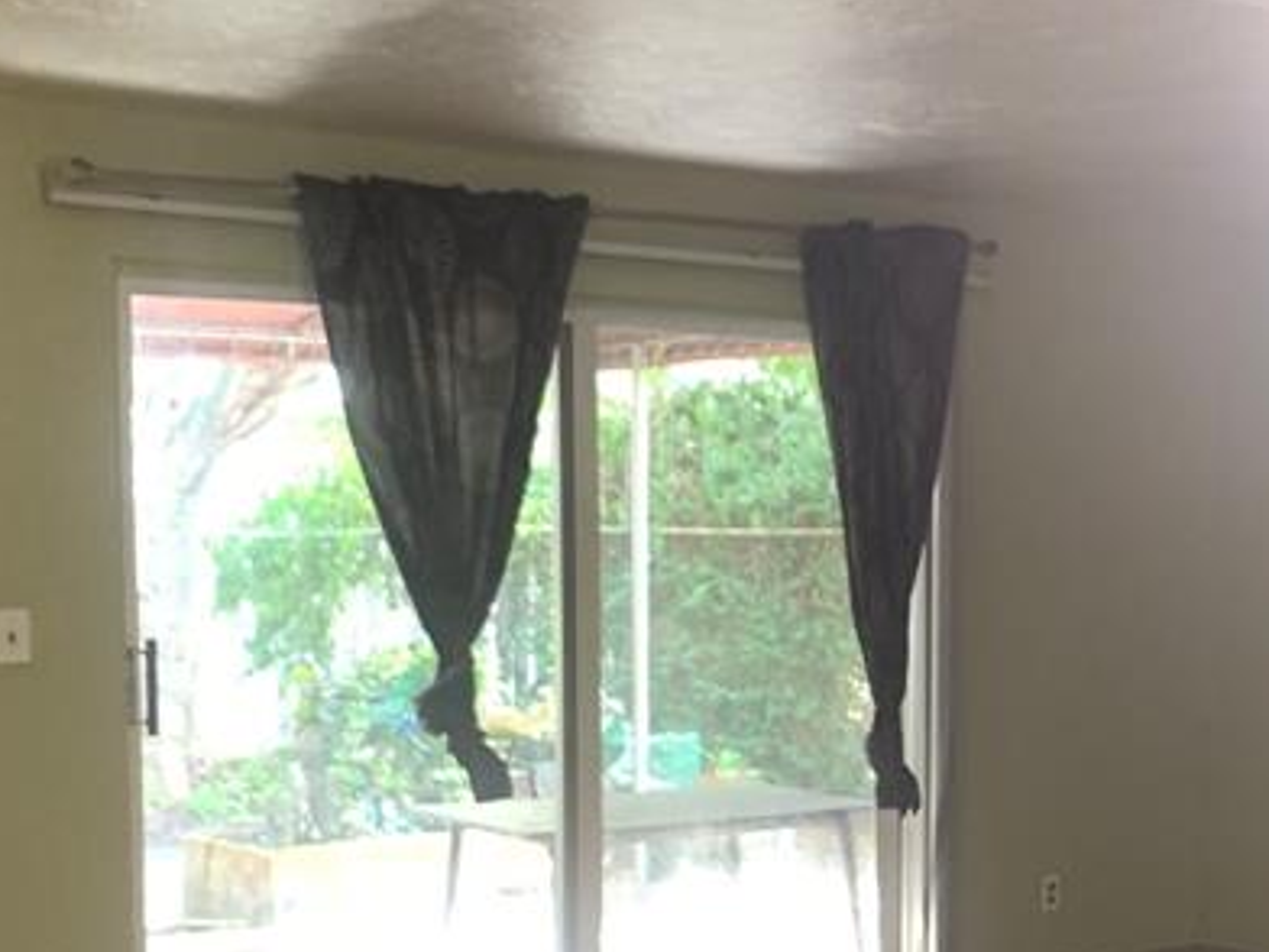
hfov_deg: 27.7
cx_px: 1107
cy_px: 758
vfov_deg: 21.4
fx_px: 2493
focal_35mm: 68
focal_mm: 4.25
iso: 250
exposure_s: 1/40
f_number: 1.8
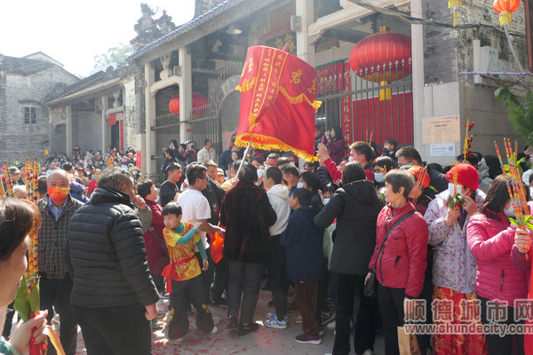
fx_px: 415
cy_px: 155
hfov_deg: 65.5
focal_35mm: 28
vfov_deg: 46.3
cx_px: 266
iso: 125
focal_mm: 8.8
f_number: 4
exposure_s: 1/200
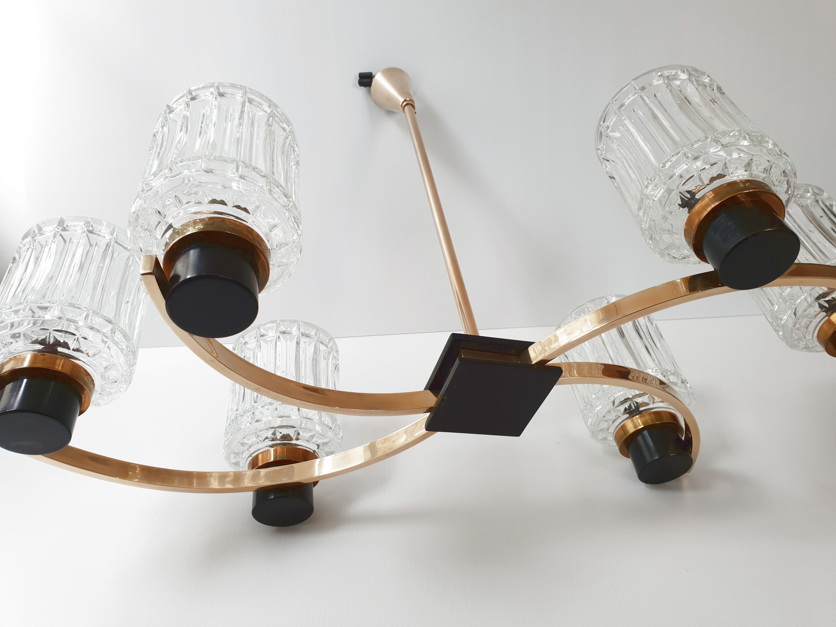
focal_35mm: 26
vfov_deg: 53.1
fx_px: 628
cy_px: 314
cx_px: 418
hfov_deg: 67.3
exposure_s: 1/50
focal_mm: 4.3
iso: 64
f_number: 2.4
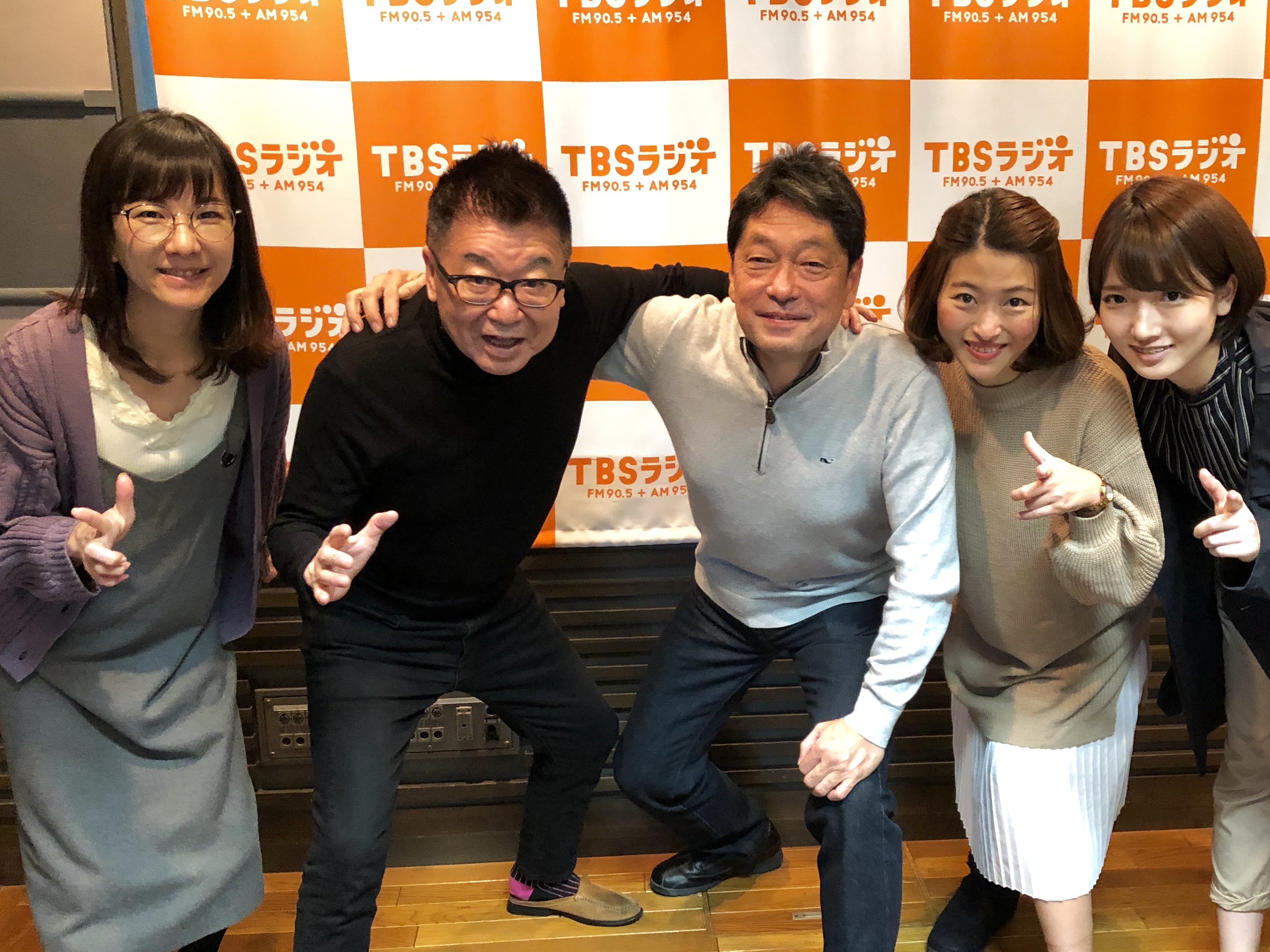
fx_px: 1394
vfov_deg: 37.7
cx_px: 724
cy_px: 488
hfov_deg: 48.8
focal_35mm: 38
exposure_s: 1/6
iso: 100
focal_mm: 3.99
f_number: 1.8
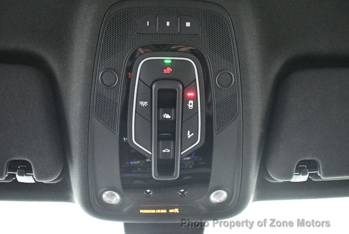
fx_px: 349
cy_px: 117
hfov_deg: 53.1
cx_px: 174
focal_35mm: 36
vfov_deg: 36.9
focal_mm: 18
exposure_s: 1/60
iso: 12800
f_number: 3.5
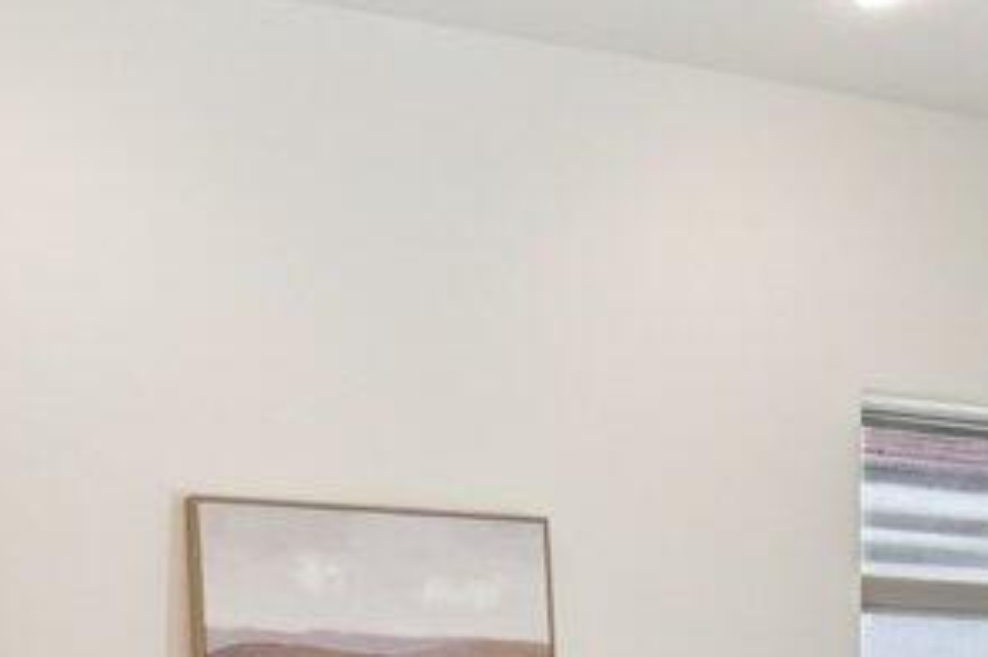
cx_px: 501
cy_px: 939
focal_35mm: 97
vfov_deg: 13.4
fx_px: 2661
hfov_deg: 21.0
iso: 500
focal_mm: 14
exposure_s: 1/30
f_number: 8
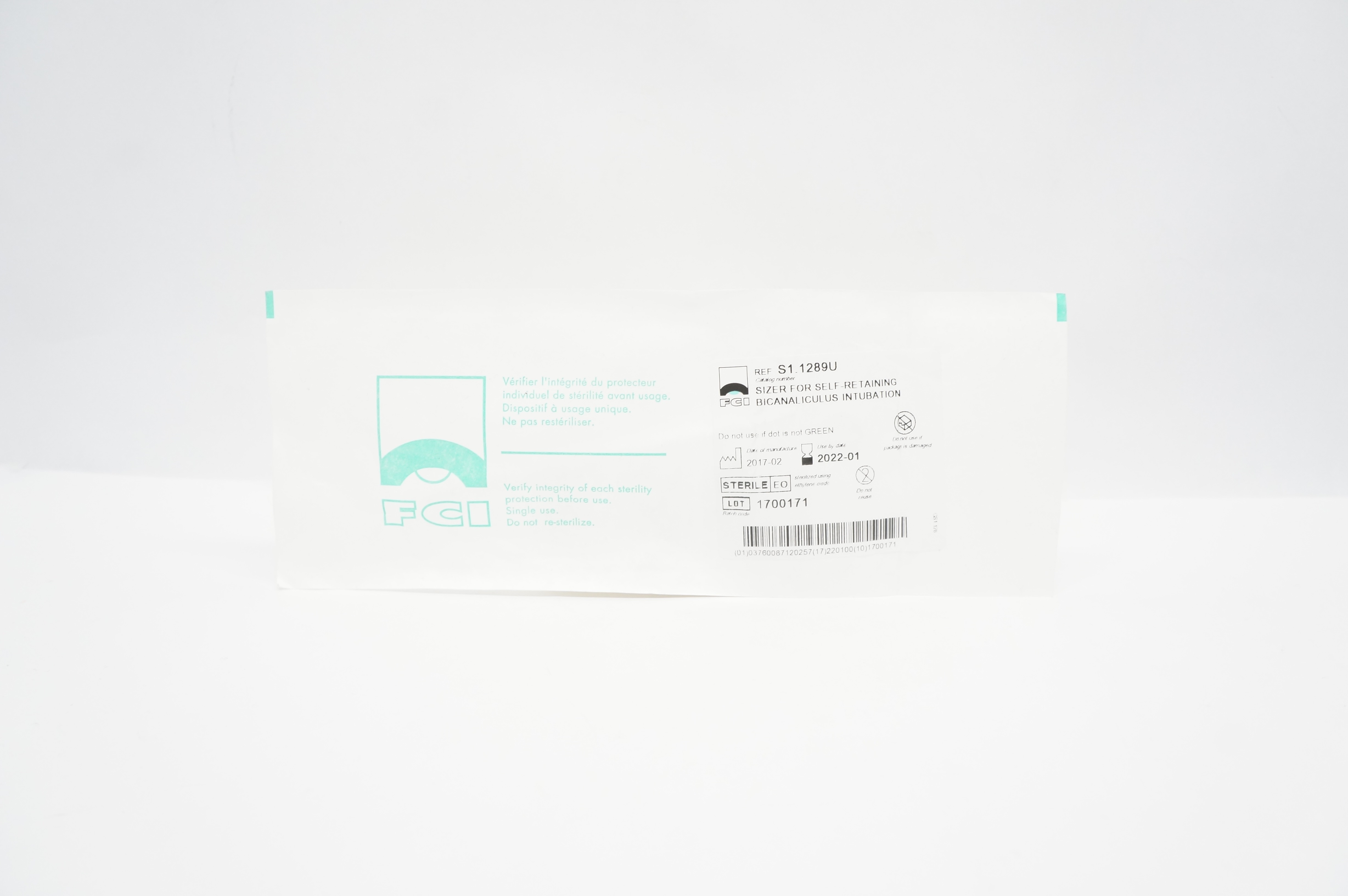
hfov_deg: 67.4
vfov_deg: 47.8
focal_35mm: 27
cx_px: 674
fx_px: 1010
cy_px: 448
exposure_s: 1/60
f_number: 6.3
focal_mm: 18
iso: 800
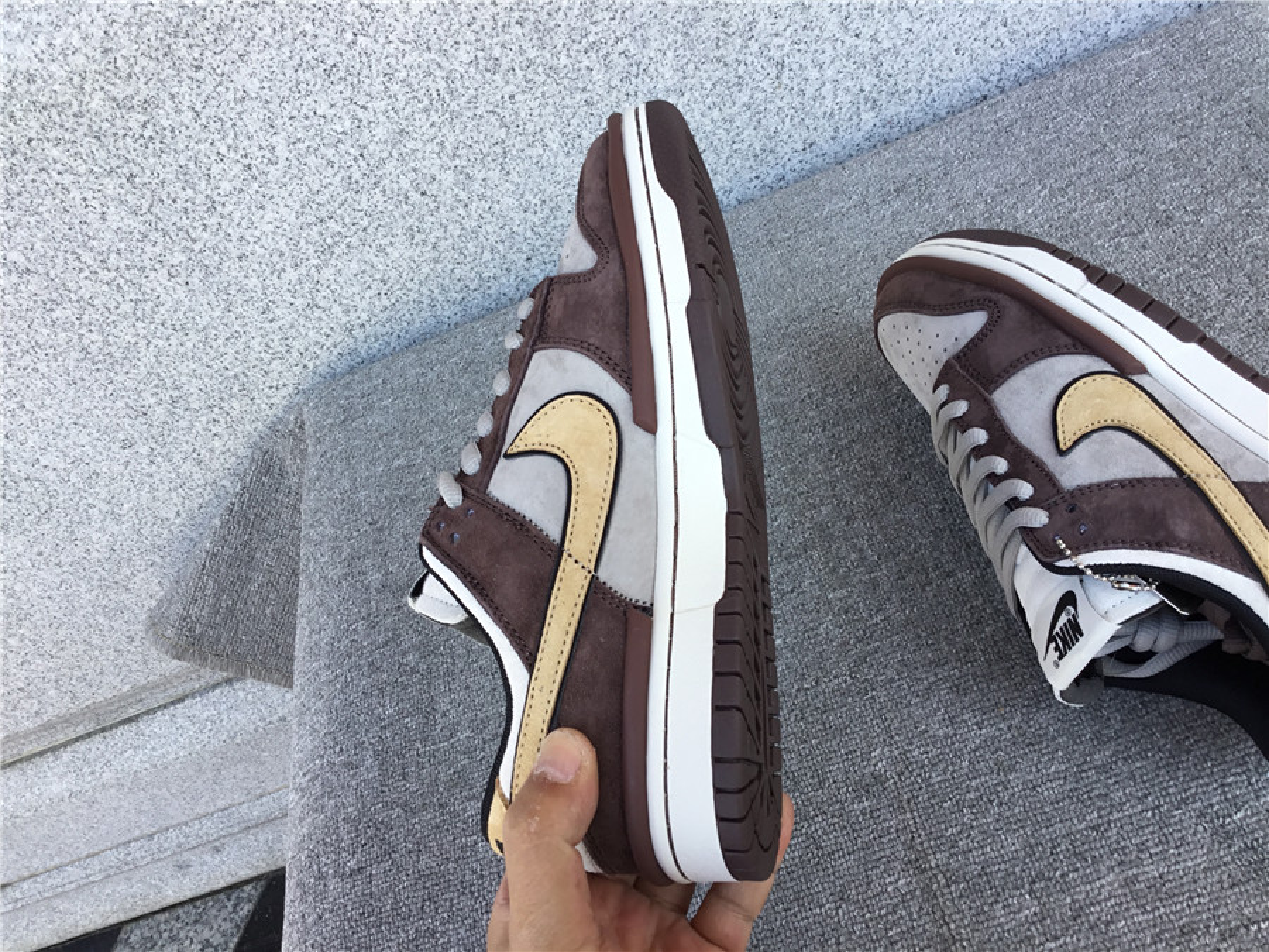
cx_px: 634
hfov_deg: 58.4
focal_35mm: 31
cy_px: 476
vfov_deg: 45.4
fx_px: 1136
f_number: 2.4
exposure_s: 1/110
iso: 25
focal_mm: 3.3
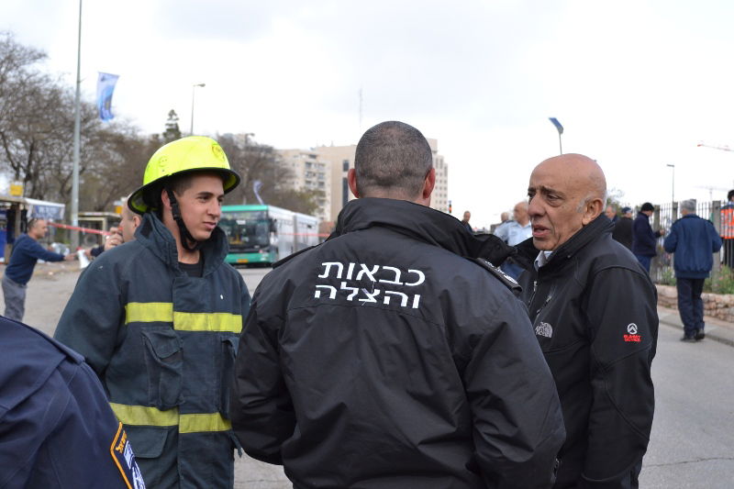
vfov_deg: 28.1
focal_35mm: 48
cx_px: 367
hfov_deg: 41.1
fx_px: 978
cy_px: 244
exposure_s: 1/250
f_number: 8
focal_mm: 32
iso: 400
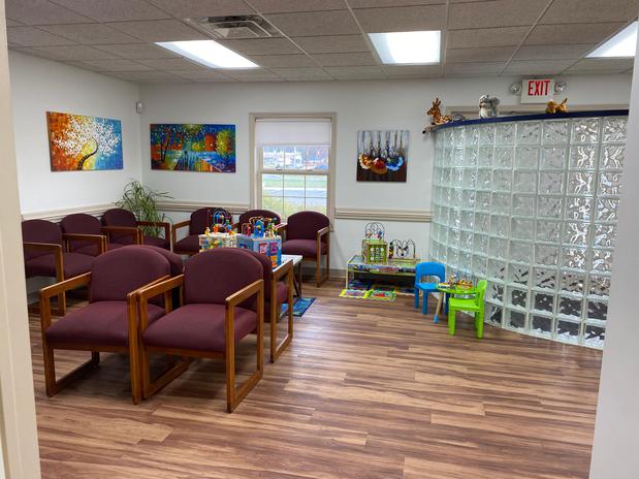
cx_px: 320
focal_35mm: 26
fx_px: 480
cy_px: 240
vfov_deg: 53.0
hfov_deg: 67.3
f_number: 1.8
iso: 100
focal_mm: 4.25
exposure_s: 1/120
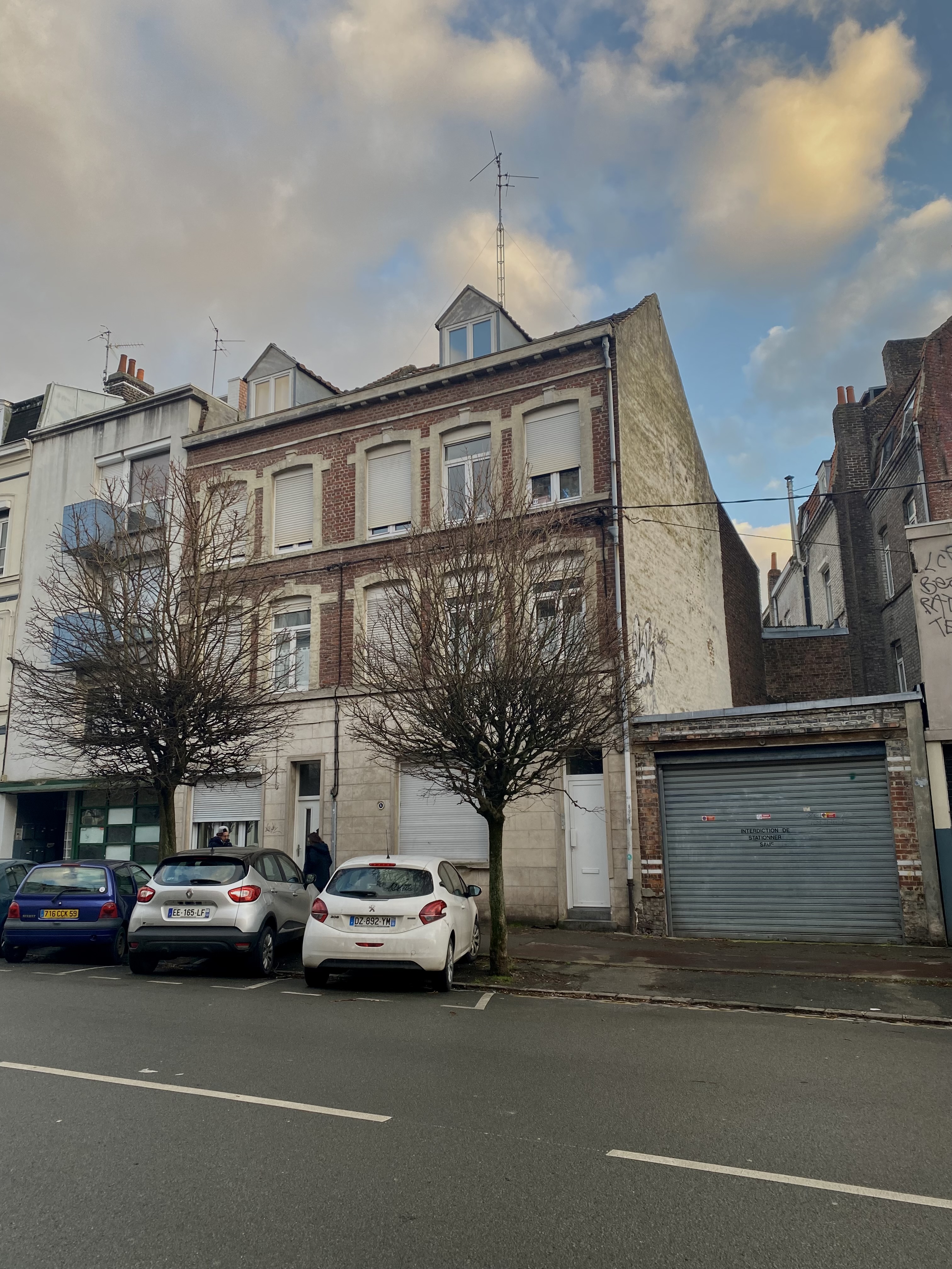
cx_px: 476
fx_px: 953
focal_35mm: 26
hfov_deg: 53.1
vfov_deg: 67.3
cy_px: 634
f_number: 1.8
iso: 32
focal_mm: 4.25
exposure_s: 1/135
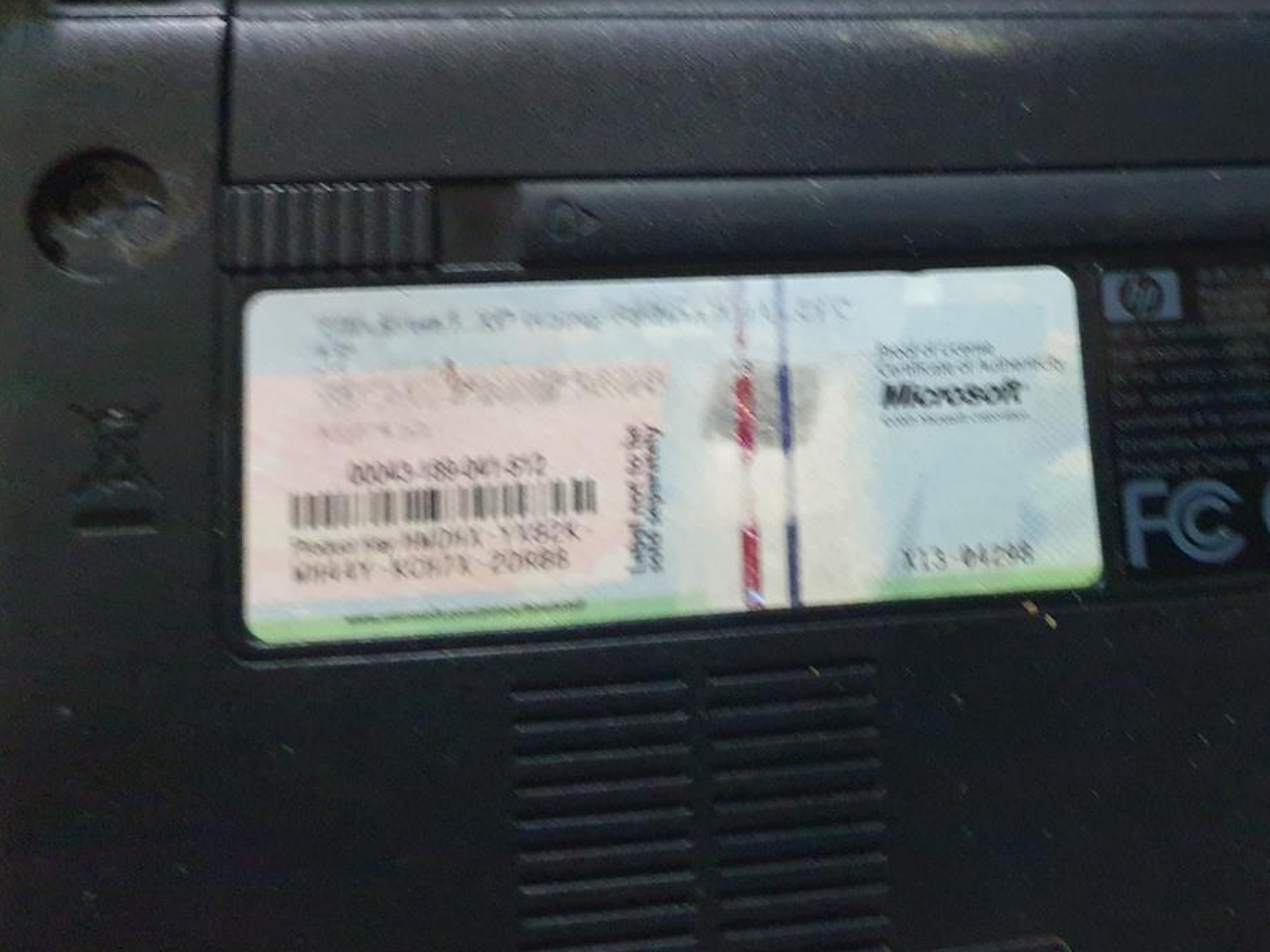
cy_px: 315
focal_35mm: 36
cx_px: 826
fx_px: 1321
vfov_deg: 39.2
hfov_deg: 50.6
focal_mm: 4.3
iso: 640
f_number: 1.5
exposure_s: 1/40
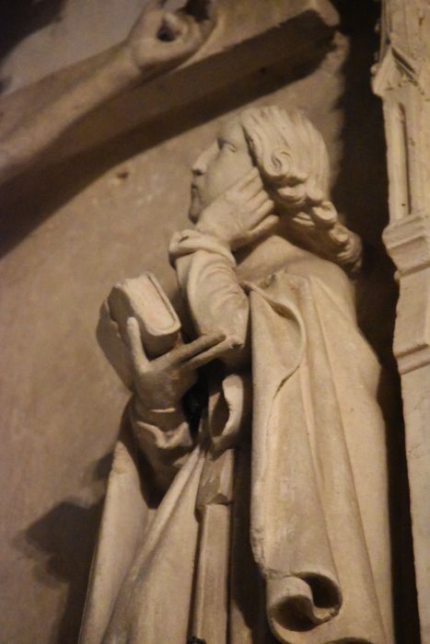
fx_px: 5372
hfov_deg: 4.6
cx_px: 215
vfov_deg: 6.9
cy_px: 322
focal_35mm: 300
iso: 12800
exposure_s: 1/40
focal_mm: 200
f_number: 5.6
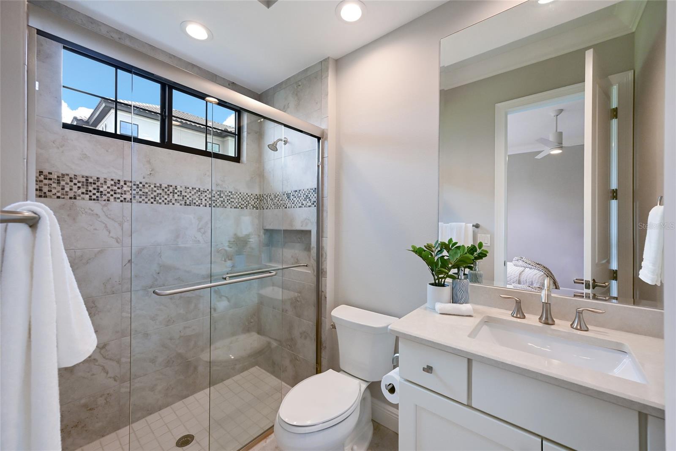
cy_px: 226
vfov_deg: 81.2
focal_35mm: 14
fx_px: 263
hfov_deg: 104.3
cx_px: 338
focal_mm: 14
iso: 800
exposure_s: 1/125
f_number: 8
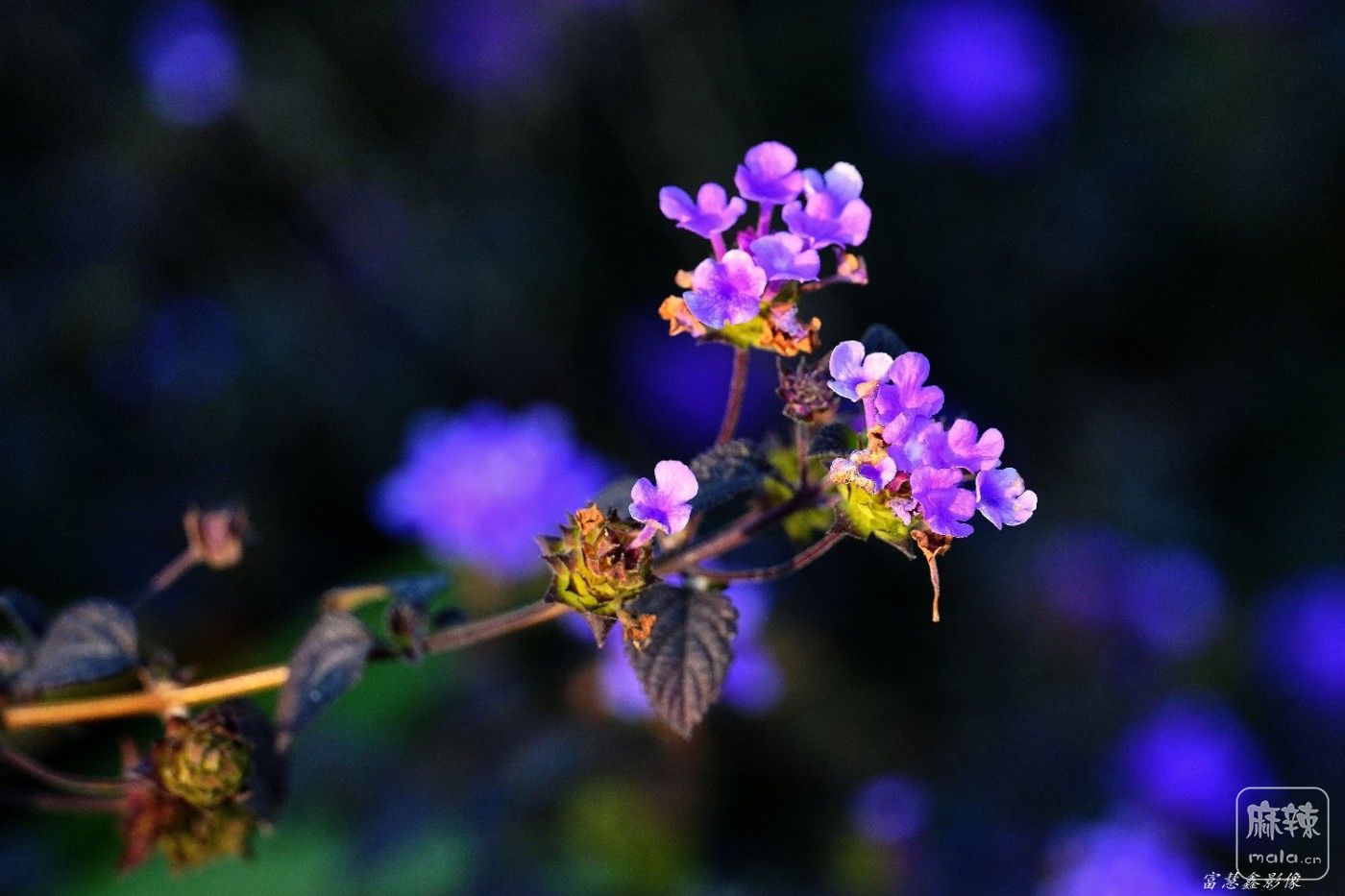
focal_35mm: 200
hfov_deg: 10.3
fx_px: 7471
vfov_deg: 6.9
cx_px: 672
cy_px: 448
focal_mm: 200
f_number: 5.6
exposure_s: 1/500
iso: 400
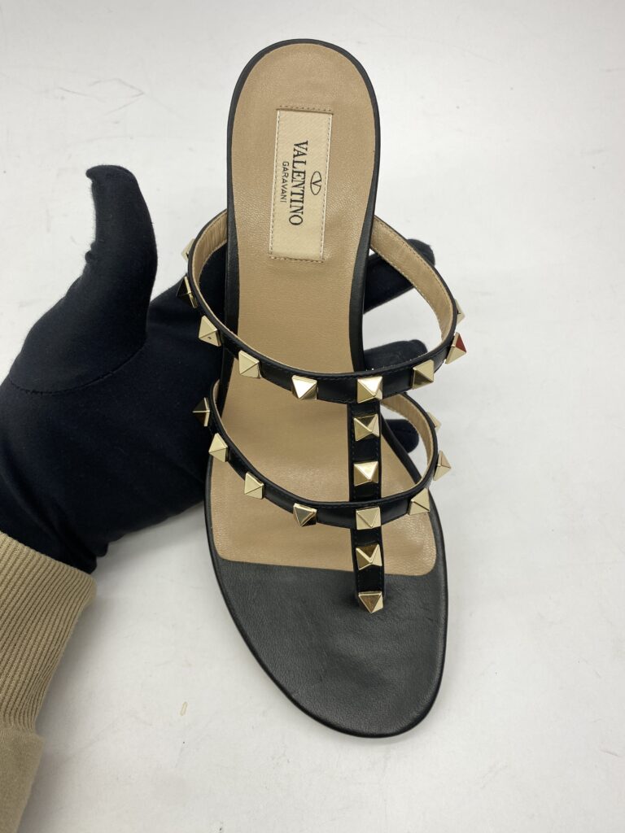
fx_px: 626
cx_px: 312
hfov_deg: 53.1
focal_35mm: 26
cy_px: 416
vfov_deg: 67.3
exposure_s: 1/125
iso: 32
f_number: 1.8
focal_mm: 4.25
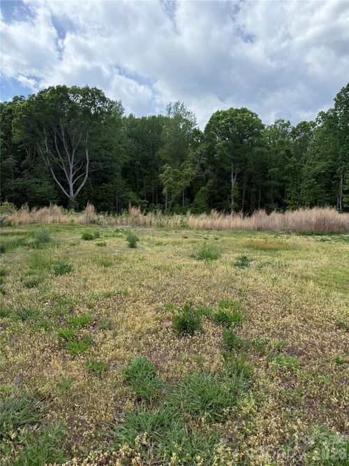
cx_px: 174
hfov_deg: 56.8
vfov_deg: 71.6
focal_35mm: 24
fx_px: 323
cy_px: 233
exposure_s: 1/3279
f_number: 1.78
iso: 100
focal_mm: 6.76
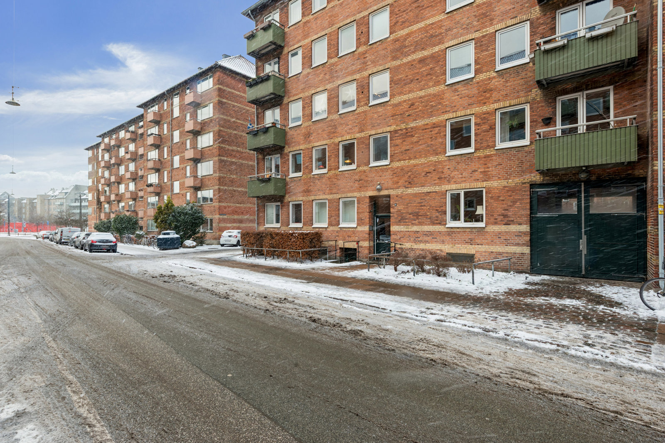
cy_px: 222
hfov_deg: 90.0
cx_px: 332
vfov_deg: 67.4
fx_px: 333
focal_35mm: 18
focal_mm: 18
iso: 200
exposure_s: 1/40
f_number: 10
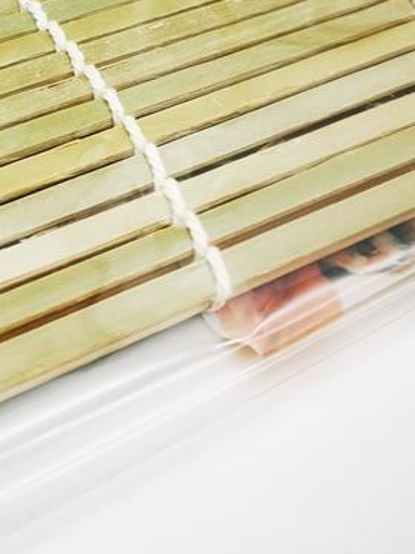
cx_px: 38
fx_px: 1040
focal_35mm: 65
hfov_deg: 22.0
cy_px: -31
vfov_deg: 27.7
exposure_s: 1/186
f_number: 1.6
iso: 50
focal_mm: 5.56
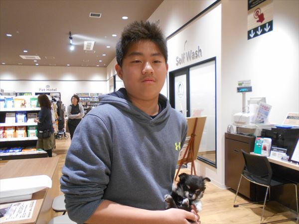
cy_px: 112
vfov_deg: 53.1
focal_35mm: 26
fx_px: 225
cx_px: 150
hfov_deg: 67.3
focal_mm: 4.6
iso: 400
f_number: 3.2
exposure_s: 1/25
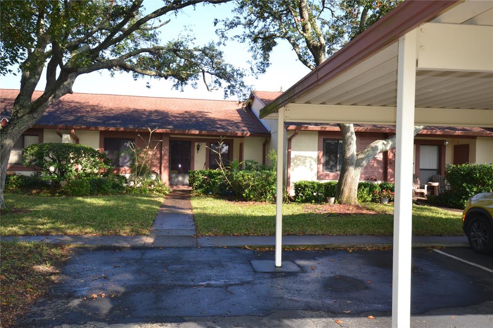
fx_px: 411
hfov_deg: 61.9
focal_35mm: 30
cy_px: 164
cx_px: 246
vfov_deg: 43.6
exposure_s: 1/160
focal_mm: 20
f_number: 4.5
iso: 100
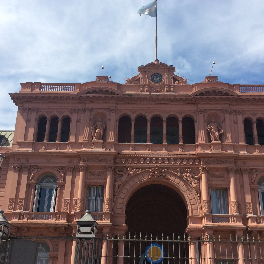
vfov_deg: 40.0
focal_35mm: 42
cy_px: 146
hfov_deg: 40.0
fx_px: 362
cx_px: 134
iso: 32
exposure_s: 1/1684
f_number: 2.4
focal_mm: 3.3
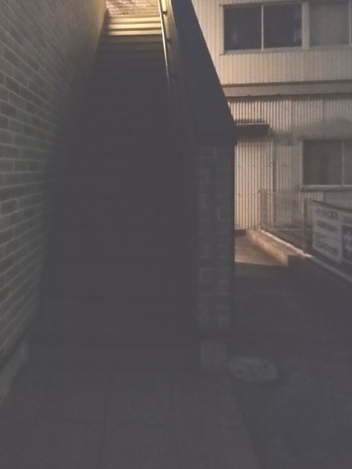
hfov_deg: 44.3
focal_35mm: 31
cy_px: 174
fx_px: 420
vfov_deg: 57.6
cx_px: 98
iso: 1600
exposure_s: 1/2
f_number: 3.5
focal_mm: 3.7
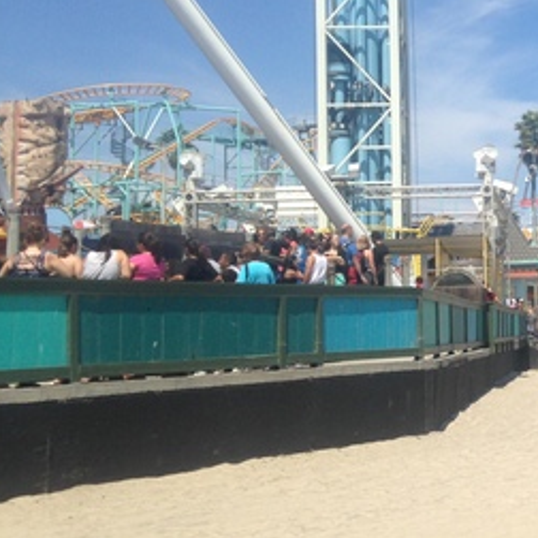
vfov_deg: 23.3
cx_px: 677
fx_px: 1301
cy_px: 203
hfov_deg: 21.4
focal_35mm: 74
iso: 50
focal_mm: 4.12
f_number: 2.4
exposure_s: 1/2169
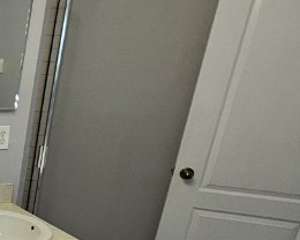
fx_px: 444
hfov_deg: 25.5
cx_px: -174
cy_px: 224
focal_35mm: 50
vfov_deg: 28.8
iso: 80
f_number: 2.2
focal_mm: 1.7
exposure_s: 1/60
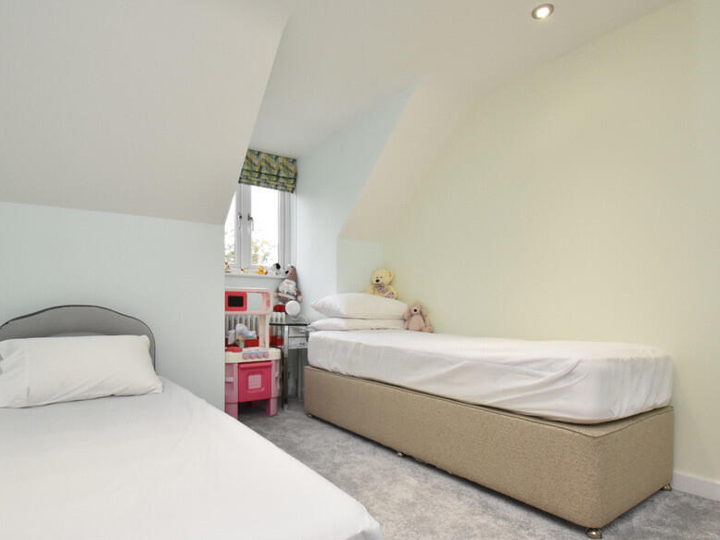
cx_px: 347
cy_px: 295
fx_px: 395
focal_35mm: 19
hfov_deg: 84.6
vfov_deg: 68.6
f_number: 10
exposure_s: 1/60
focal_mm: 10
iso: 1400
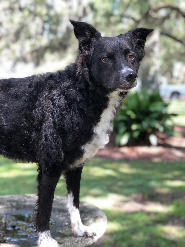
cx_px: 92
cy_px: 124
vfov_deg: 33.8
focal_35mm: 57
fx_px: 406
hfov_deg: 25.7
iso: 40
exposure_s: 1/60
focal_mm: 6.6
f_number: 2.8
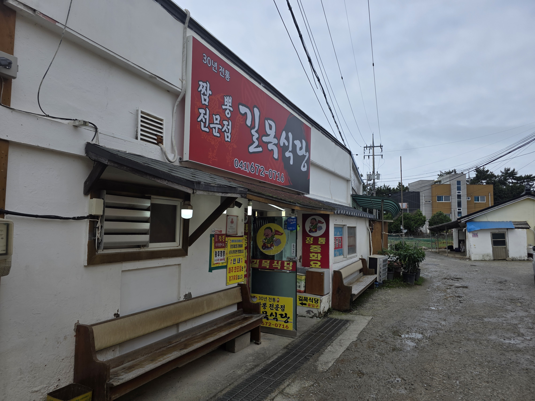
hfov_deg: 73.9
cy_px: 200
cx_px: 268
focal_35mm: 23
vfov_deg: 58.9
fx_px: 355
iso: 80
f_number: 1.7
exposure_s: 1/6809
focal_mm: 6.3
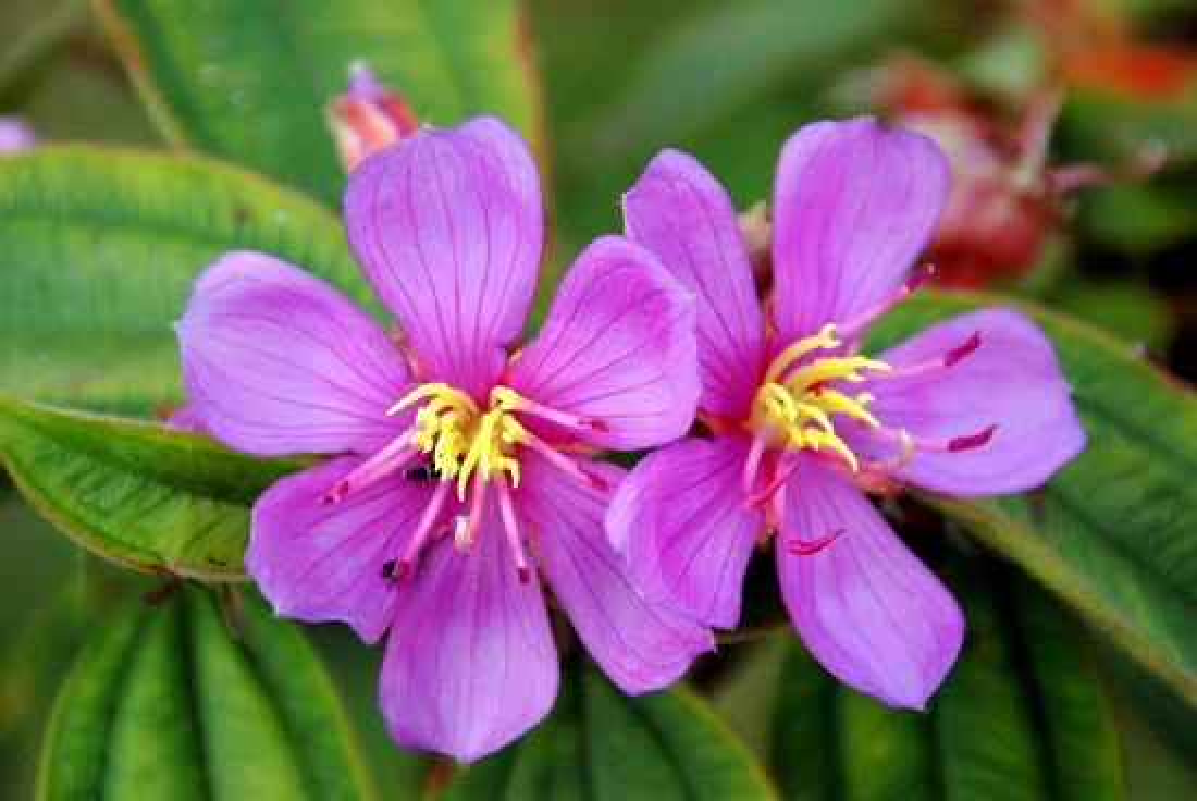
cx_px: 598
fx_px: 9985
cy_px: 400
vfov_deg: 4.6
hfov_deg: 6.9
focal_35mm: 300
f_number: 5.6
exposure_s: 1/1600
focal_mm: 200
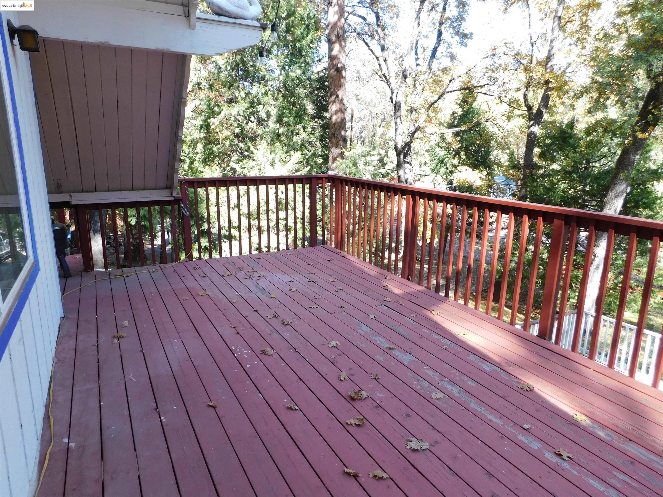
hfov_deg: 73.9
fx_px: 441
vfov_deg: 58.9
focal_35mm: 23
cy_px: 248
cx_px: 332
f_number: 3
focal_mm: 4
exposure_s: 1/100
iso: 125
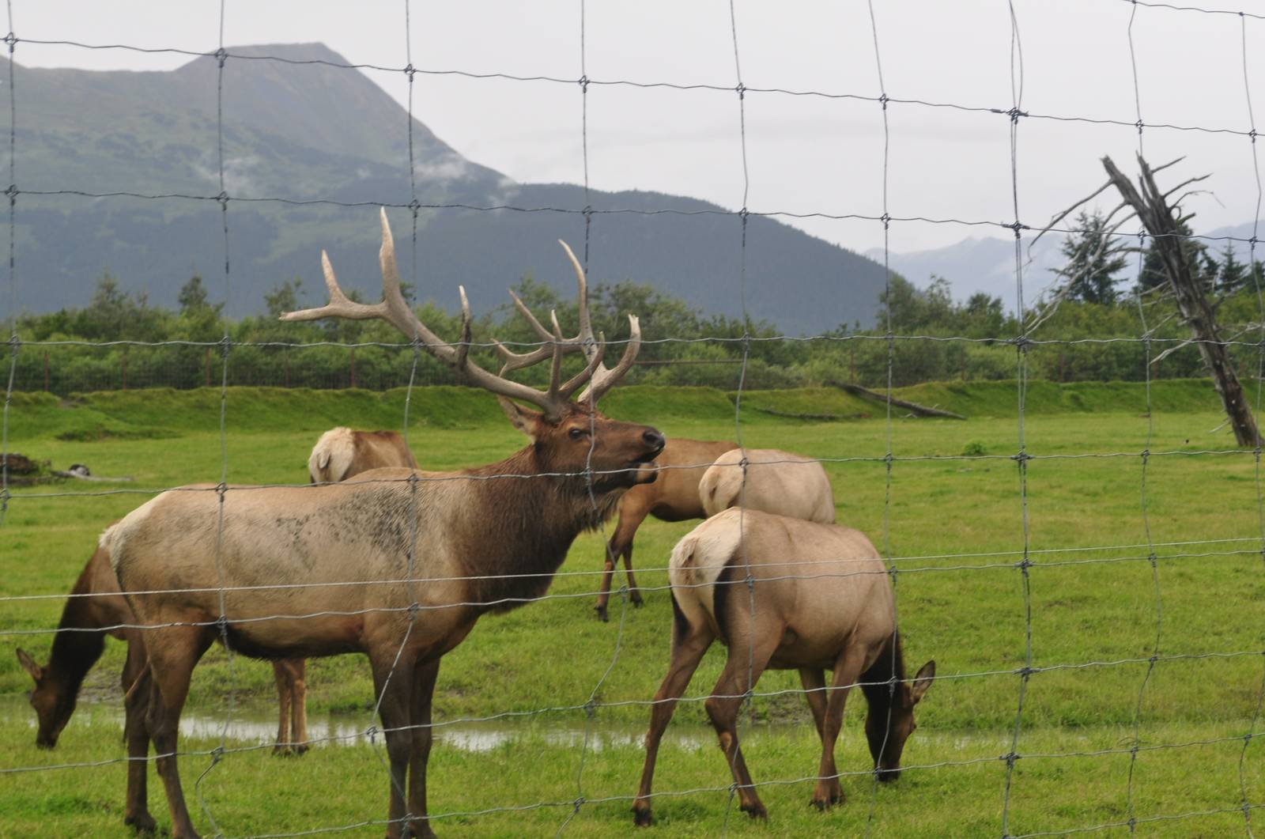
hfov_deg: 24.7
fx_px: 2894
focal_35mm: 82
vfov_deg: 16.5
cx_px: 632
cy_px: 420
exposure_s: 1/125
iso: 200
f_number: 9
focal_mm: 55
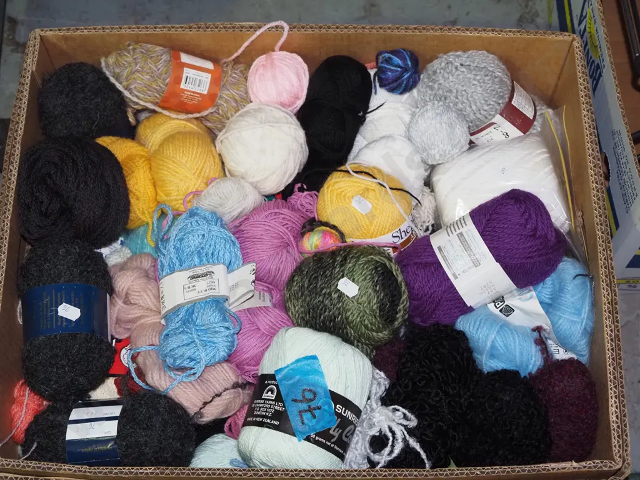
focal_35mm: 58
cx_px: 320
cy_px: 240
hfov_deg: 33.2
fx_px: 1072
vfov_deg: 25.2
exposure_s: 1/160
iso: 2500
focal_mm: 29
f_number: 5.6
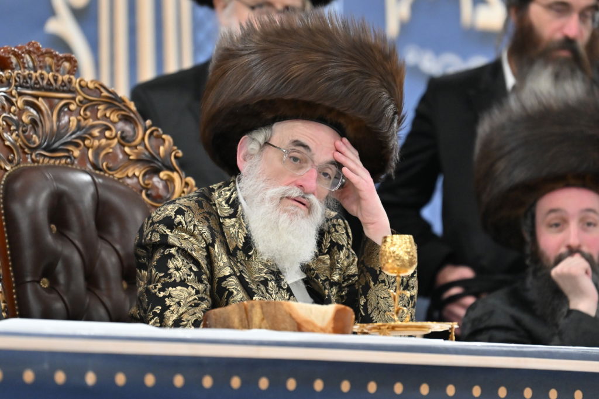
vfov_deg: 4.6
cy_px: 200
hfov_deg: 6.9
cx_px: 300
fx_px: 4990
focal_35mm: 300
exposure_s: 1/400
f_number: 2.8
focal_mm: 200
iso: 1250
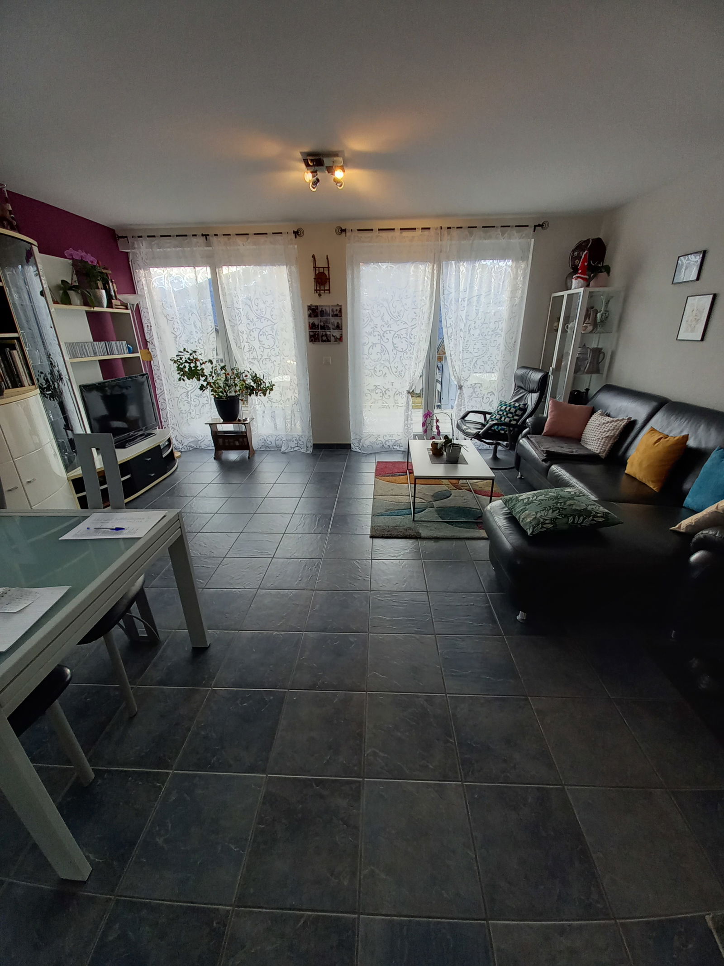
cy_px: 483
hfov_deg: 89.9
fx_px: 362
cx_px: 362
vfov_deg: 106.2
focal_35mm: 13
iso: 50
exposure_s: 1/50
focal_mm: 1.42
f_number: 2.2
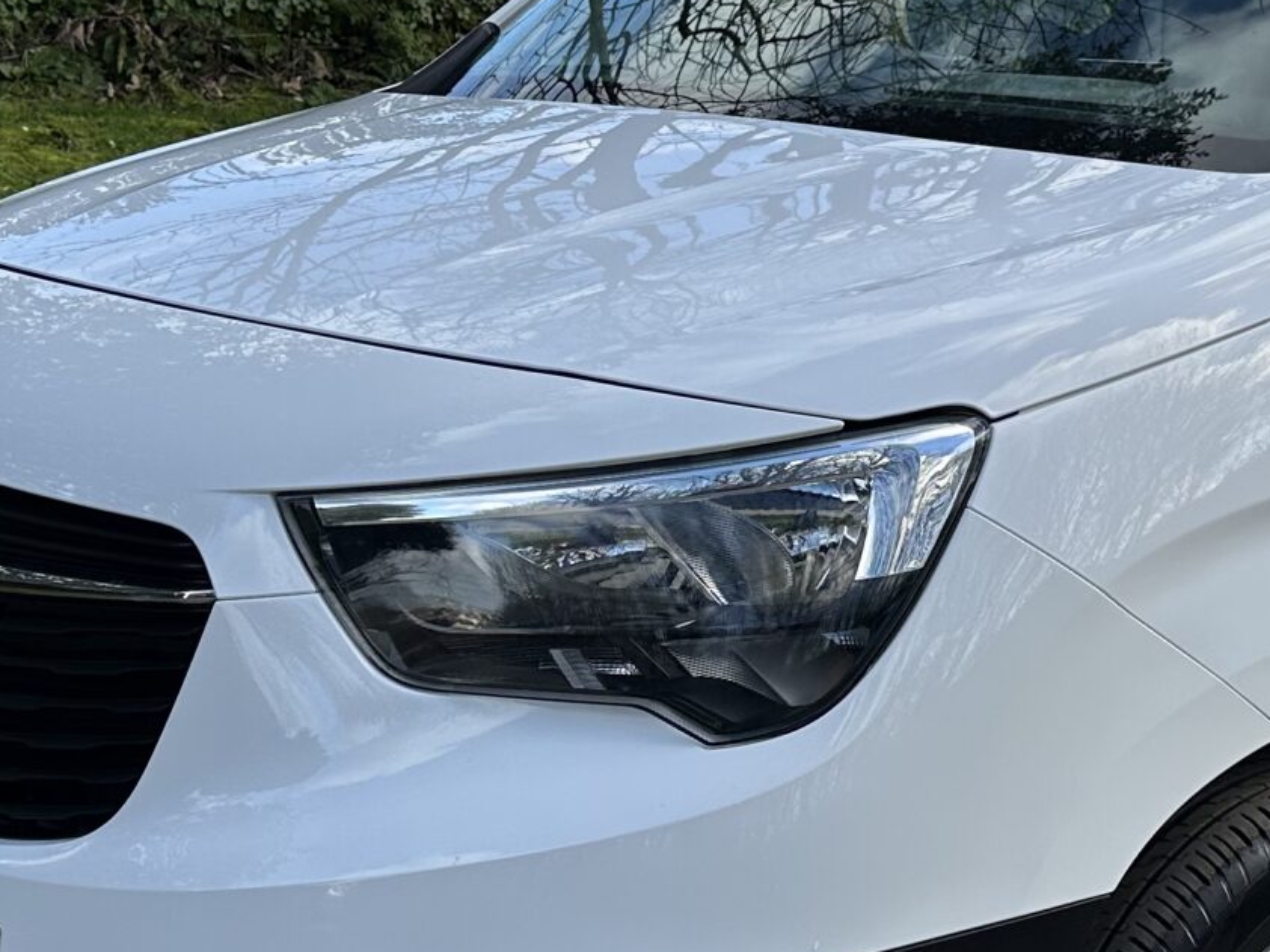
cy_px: 413
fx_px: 2677
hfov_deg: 26.0
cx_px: 1083
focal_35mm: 73
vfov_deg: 20.1
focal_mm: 6.86
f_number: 1.78
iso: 80
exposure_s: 1/1751
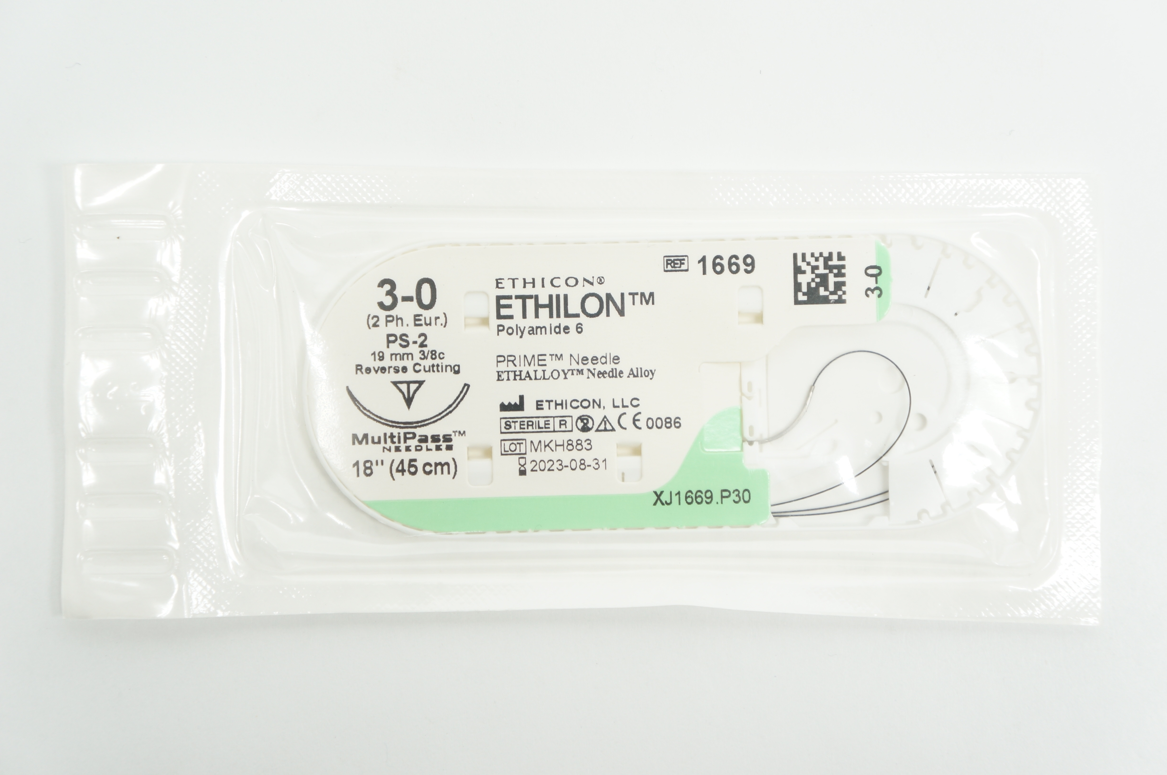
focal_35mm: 58
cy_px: 388
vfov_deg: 23.1
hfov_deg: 34.2
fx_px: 1894
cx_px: 584
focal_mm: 39
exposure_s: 1/60
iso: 400
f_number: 4.5
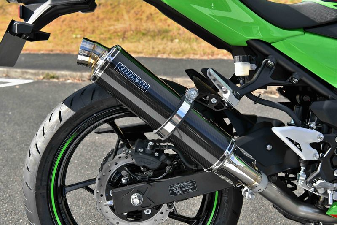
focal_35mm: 50
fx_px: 468
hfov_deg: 39.6
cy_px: 112
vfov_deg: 27.0
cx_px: 168
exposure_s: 1/2000
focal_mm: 50
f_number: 9
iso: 2500
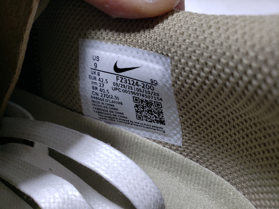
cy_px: 104
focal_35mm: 26
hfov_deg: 67.3
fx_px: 210
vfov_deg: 53.1
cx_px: 140
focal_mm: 4.3
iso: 50
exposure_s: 1/102
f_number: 2.4
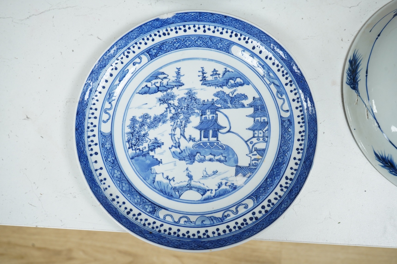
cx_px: 198
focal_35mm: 42
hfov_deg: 46.4
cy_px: 132
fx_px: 463
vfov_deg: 31.8
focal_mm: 42
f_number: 8
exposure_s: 1/80
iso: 2500
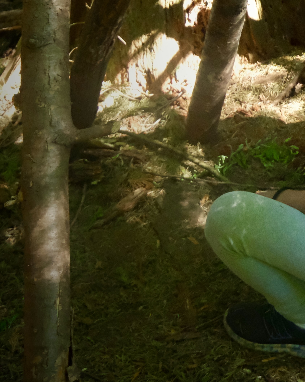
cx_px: 580
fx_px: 1196
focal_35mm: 106
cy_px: -30
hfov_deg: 12.9
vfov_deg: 17.5
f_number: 4
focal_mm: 20.8
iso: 5000
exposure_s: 1/125
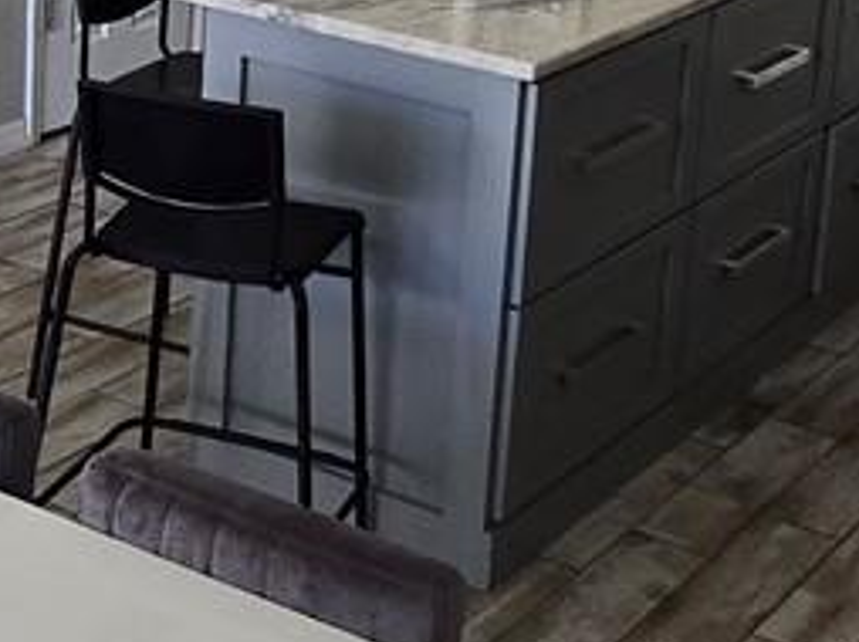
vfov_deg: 17.2
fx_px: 2033
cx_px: 240
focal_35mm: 82
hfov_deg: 23.7
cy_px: -118
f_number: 2.2
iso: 250
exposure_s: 1/60
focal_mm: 2.2
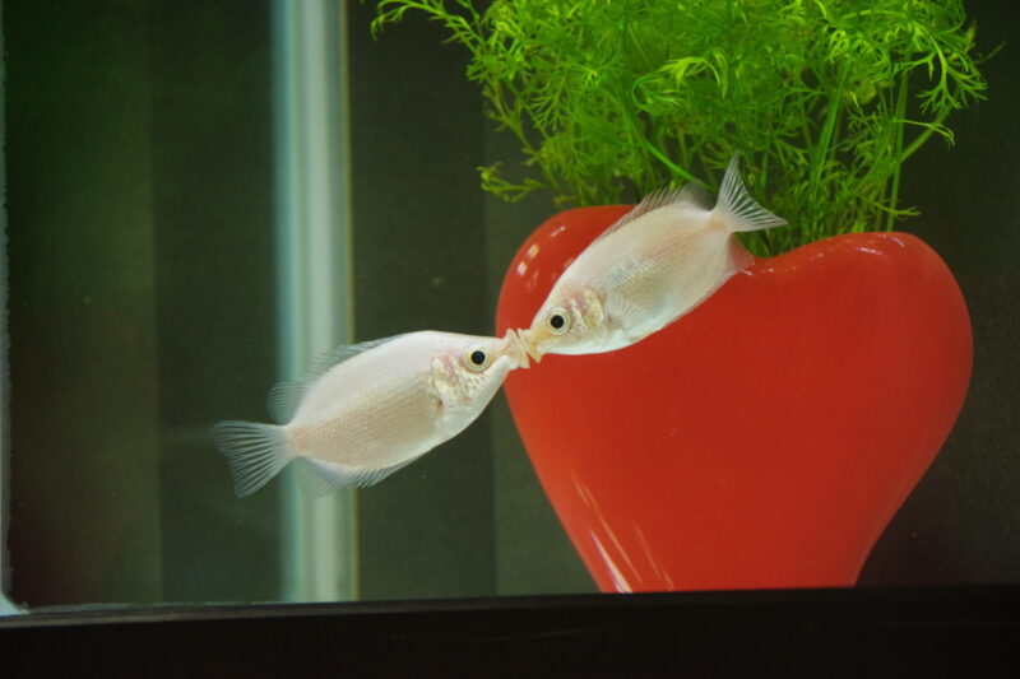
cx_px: 510
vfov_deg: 6.8
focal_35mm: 202
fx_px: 5722
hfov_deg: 10.2
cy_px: 340
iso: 1600
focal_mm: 135
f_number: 5.6
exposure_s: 1/200
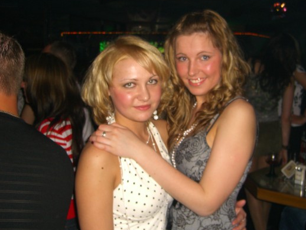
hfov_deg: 42.9
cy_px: 115
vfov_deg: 32.9
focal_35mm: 44
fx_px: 389
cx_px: 163
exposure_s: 1/60
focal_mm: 7.9
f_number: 2.8
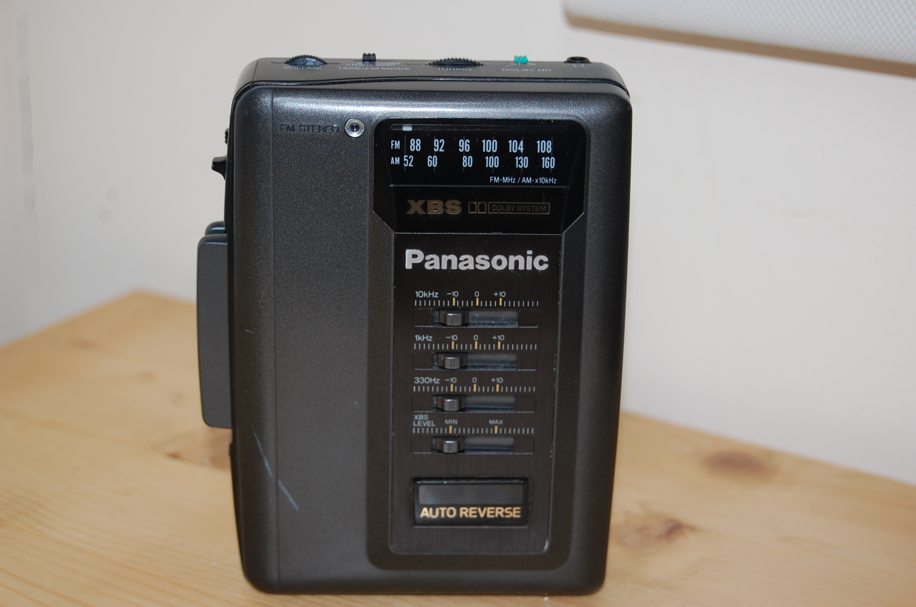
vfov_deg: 18.1
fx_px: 1905
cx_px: 458
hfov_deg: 27.0
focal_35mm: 75
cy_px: 304
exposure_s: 1/60
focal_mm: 50
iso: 400
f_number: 5.6
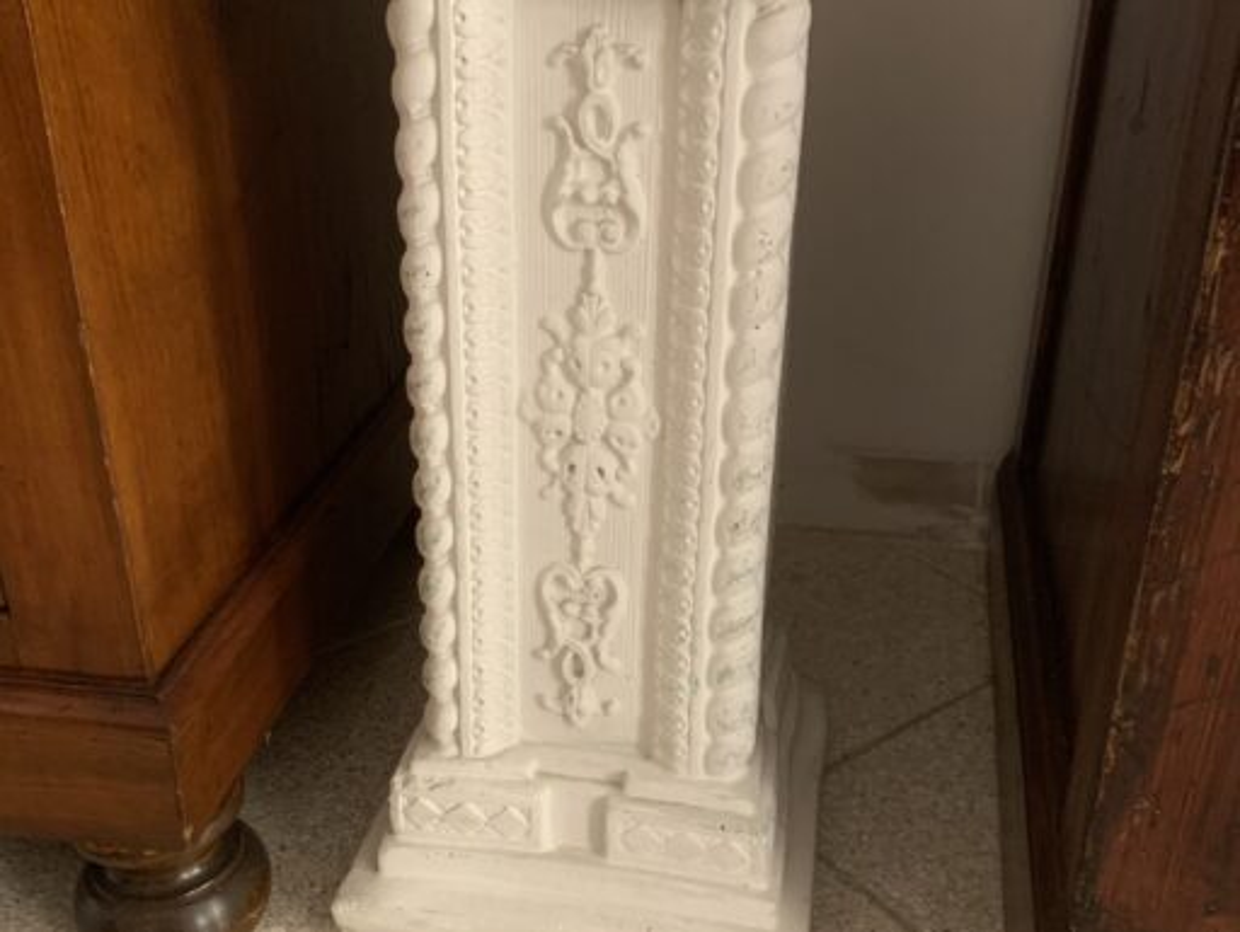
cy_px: 466
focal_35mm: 26
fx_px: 932
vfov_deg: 53.1
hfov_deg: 67.3
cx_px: 620
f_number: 1.8
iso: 400
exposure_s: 1/43
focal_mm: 4.25
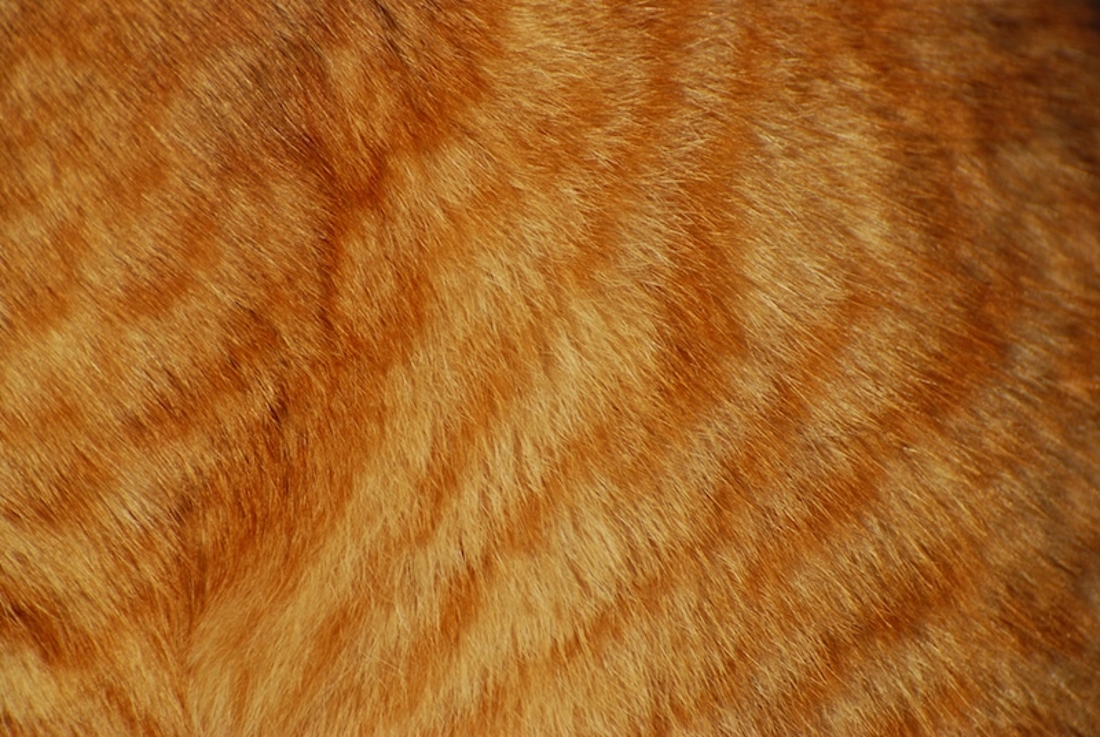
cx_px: 550
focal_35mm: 450
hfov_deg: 4.6
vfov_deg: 3.1
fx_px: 13770
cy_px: 368
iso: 200
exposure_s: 1/1000
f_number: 5.6
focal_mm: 300
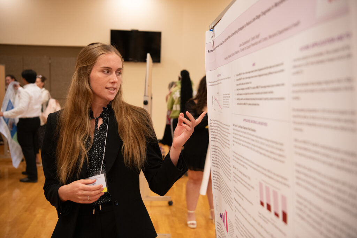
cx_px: 178
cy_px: 119
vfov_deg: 31.9
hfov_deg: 46.4
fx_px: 417
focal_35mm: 42
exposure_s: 1/200
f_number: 3.5
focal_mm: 42
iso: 2500
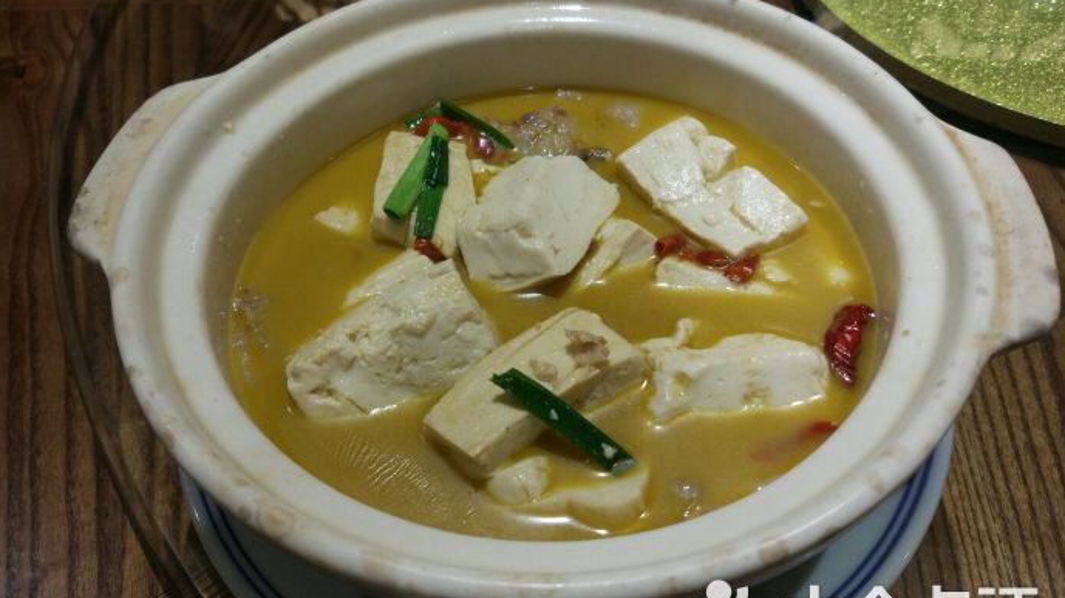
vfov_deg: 37.7
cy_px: 291
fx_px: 875
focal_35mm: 31
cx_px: 538
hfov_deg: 62.6
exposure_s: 1/25
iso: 301
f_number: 2
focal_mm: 4.26
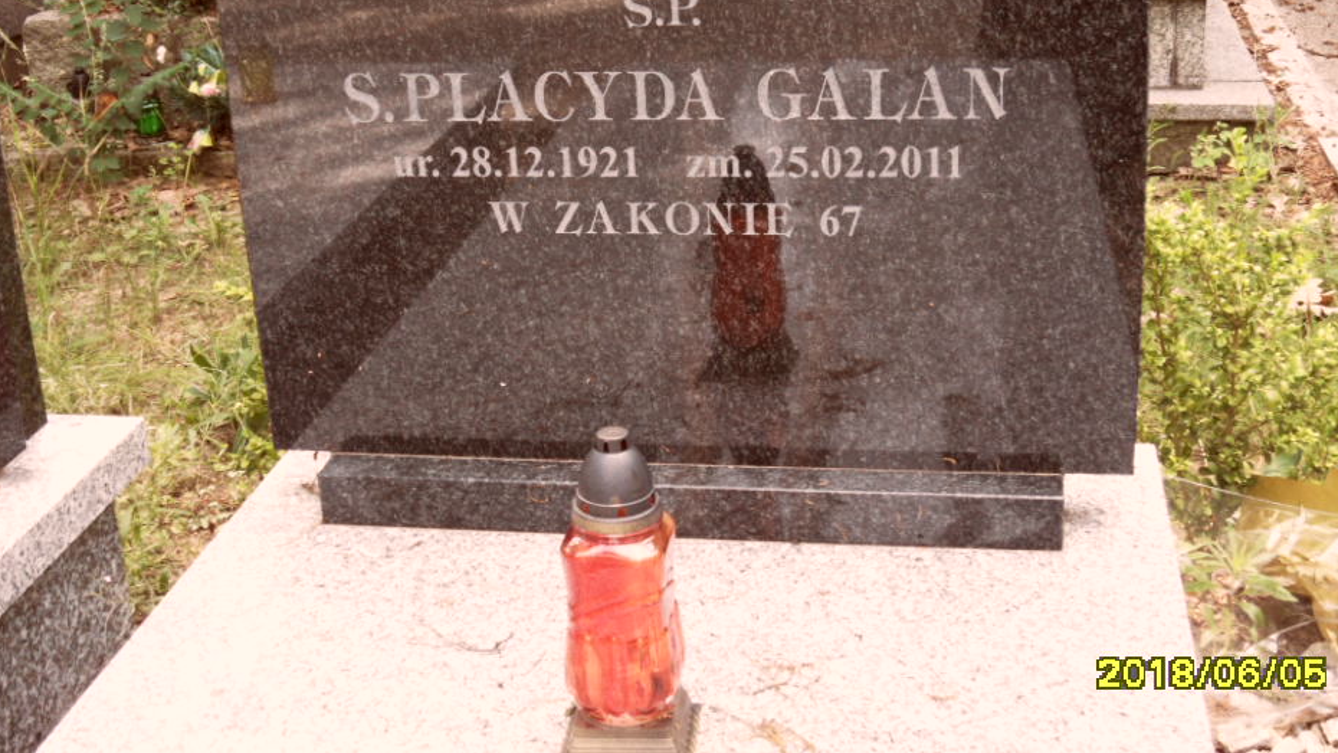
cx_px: 659
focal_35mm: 48
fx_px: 1703
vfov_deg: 24.8
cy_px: 235
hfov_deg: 42.9
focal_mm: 6.5
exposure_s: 1/60
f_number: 3.6
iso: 100
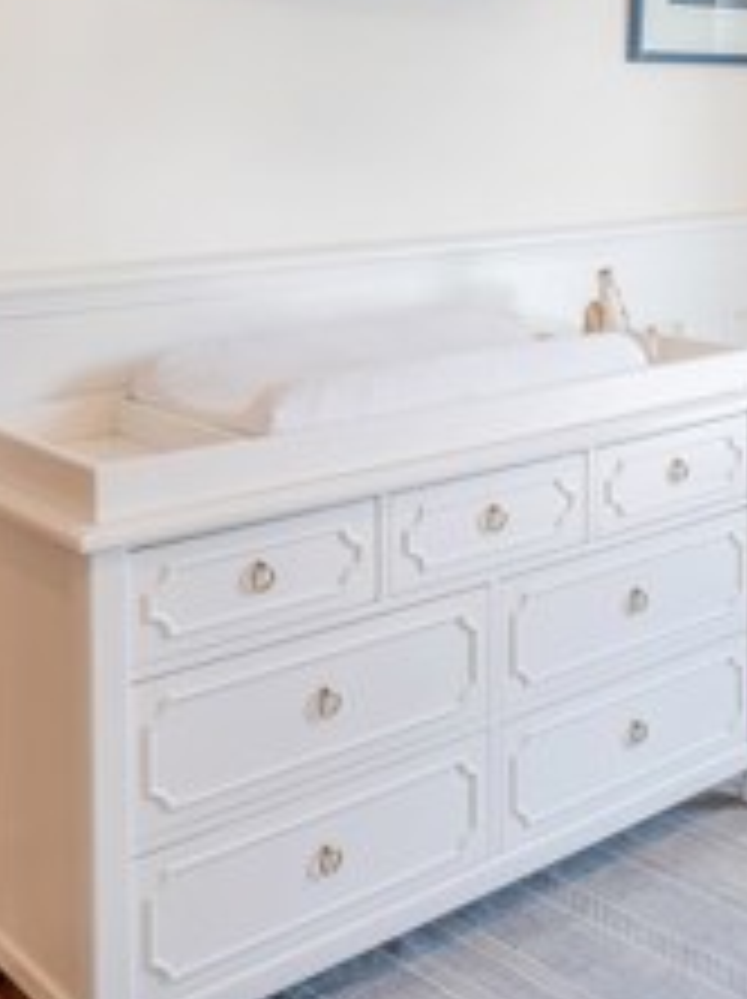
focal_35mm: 50
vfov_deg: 36.1
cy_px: 115
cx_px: 590
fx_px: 1441
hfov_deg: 28.5
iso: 125
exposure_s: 1/50
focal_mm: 18
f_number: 8
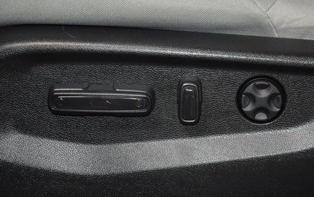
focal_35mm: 131
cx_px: 179
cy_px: 110
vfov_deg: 10.0
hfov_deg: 15.9
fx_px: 1121
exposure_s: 1/60
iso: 2500
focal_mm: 70
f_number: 4.5
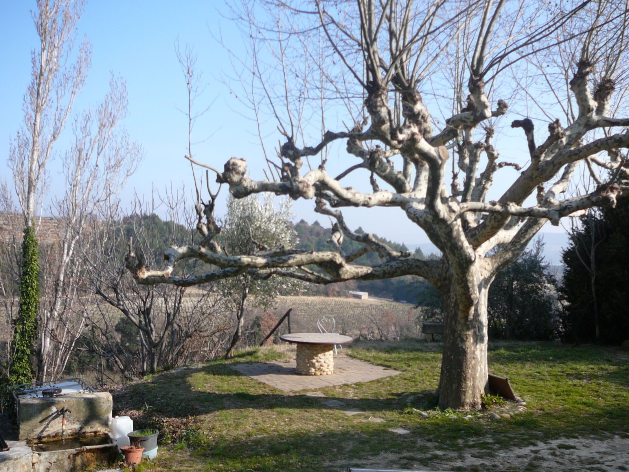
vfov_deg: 40.7
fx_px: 636
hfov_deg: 52.6
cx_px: 314
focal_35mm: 35
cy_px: 236
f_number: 2.8
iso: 80
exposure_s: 1/800
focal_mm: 5.2
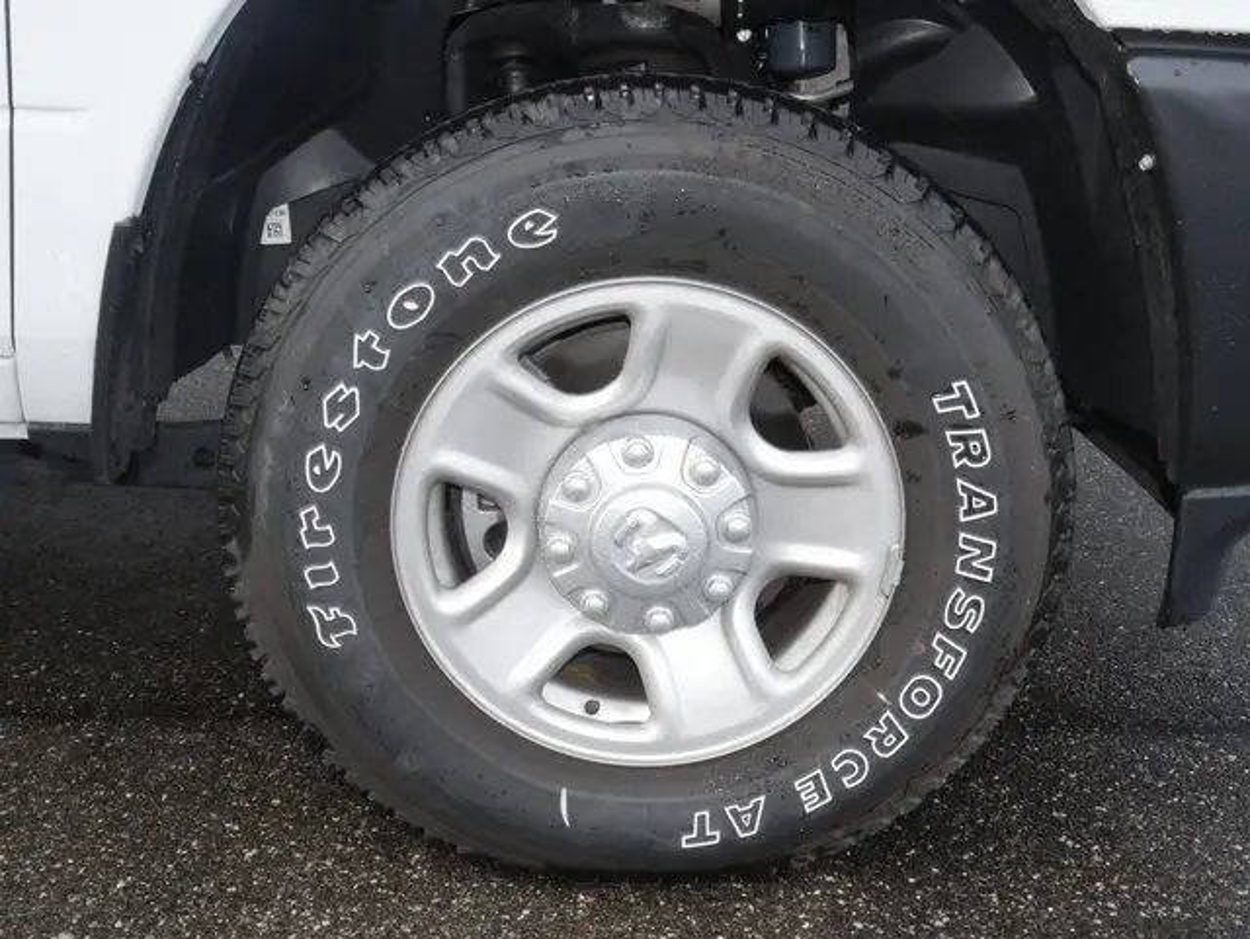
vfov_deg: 37.8
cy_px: 470
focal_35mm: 38
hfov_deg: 48.9
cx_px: 625
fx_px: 1373
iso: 1600
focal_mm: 19
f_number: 20
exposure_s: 1/60
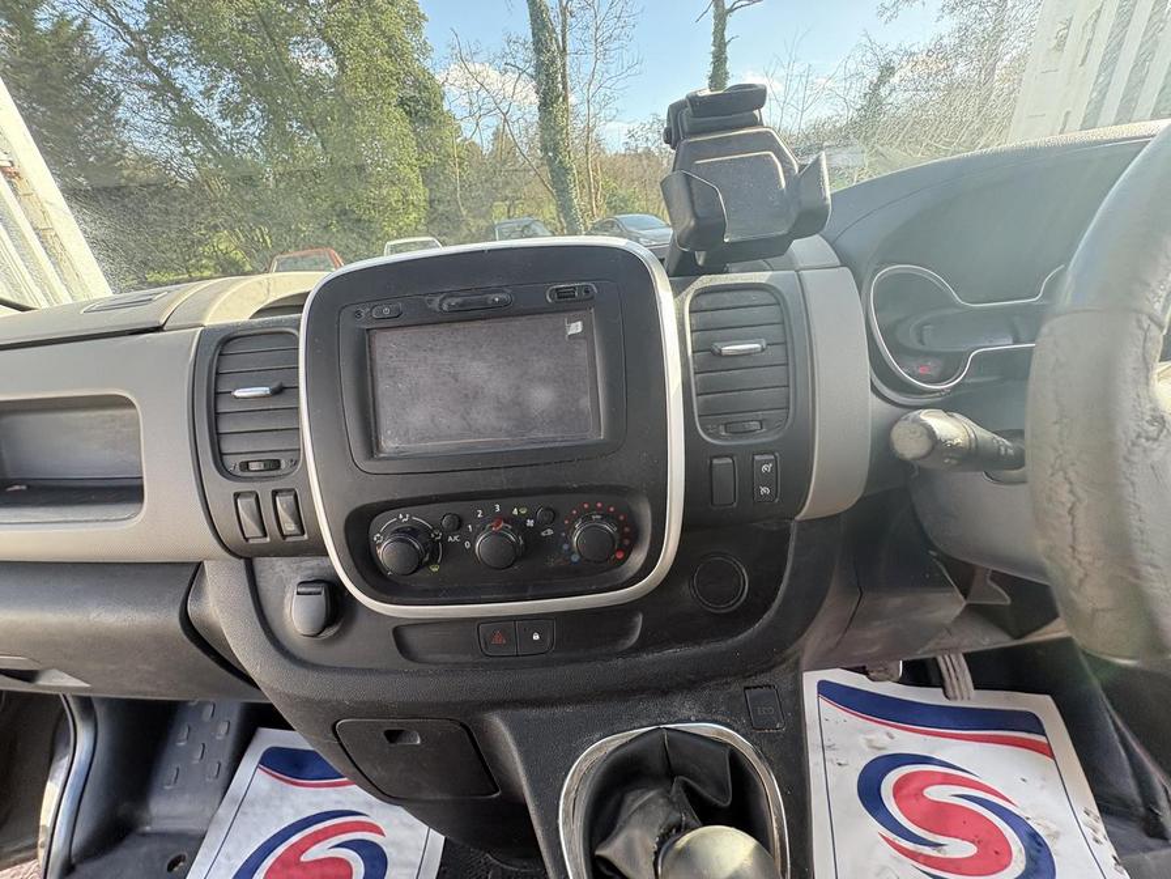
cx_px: 586
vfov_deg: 85.7
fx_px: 474
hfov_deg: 102.1
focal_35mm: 14
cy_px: 440
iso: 100
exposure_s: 1/117
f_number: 2.2
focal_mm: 2.22
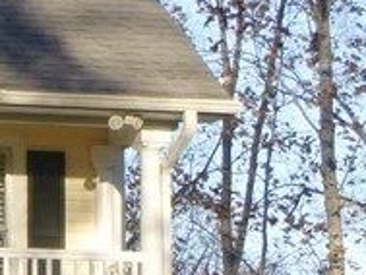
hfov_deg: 9.0
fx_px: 2063
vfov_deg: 7.6
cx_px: -542
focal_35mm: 195
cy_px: 335
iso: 100
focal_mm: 6.4
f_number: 4.4
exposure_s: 1/160
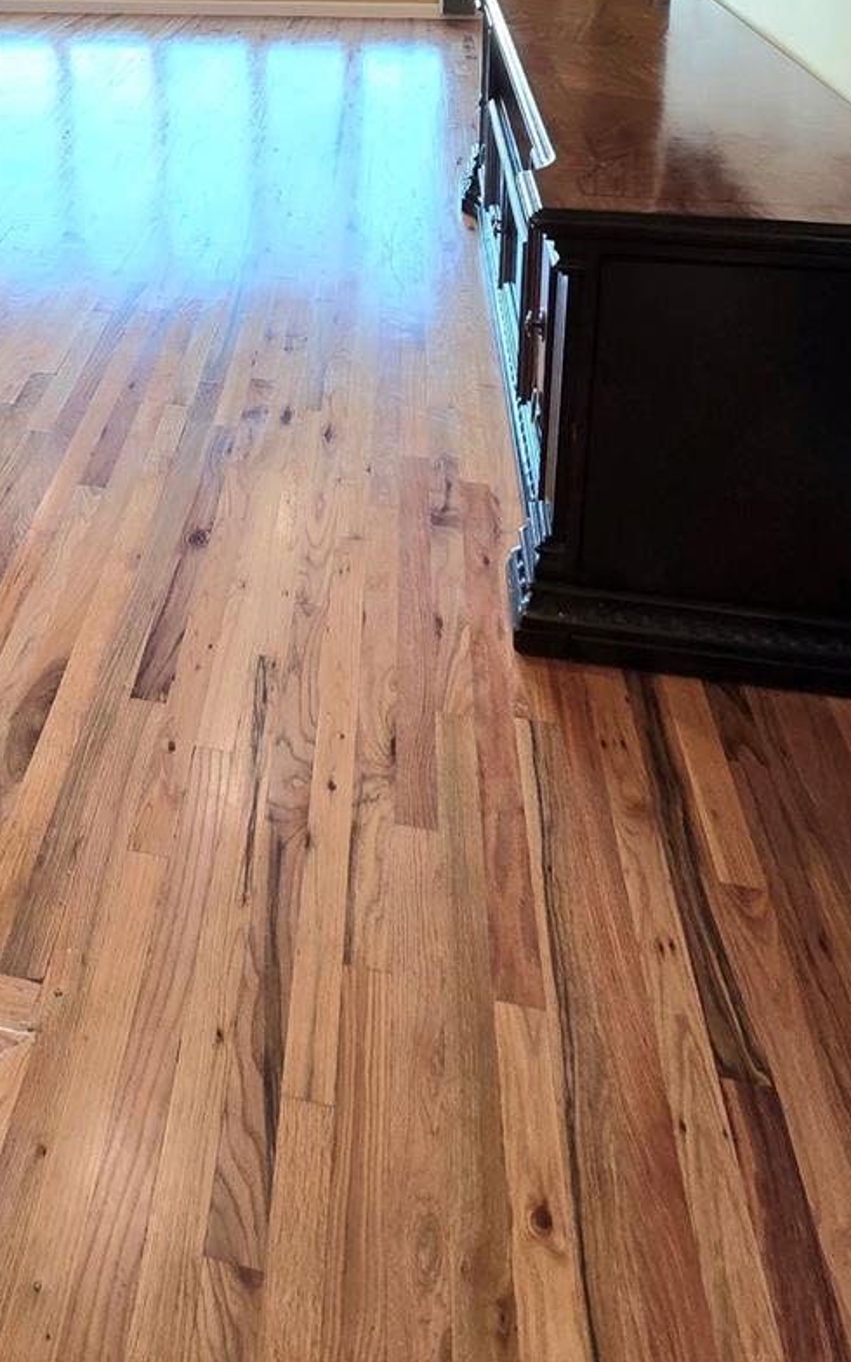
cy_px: 87
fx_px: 1002
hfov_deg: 42.8
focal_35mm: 27
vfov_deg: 56.8
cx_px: 113
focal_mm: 2.2
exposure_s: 1/60.2
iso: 80
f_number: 2.2
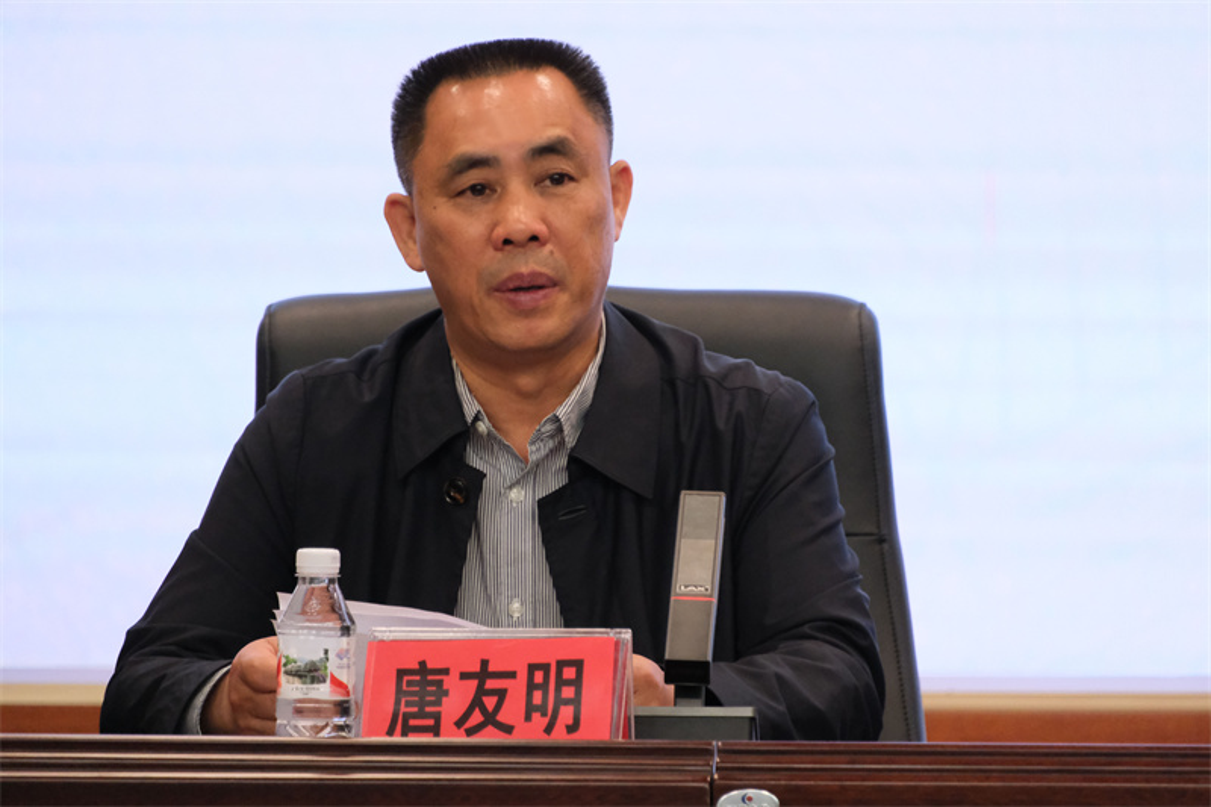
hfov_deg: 5.0
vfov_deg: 3.3
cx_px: 606
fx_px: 13956
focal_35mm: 415
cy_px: 404
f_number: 6.3
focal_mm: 276.9
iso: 6400
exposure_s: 1/210
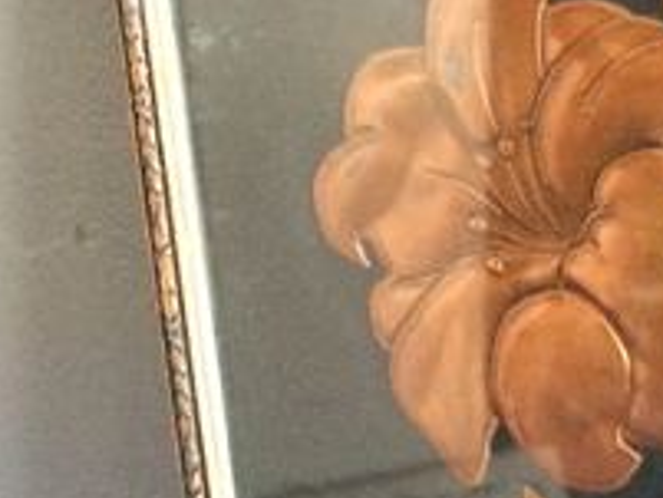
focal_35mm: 134
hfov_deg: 14.2
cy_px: 473
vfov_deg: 11.0
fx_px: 2568
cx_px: 821
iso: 250
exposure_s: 1/30
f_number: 2.2
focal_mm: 4.12
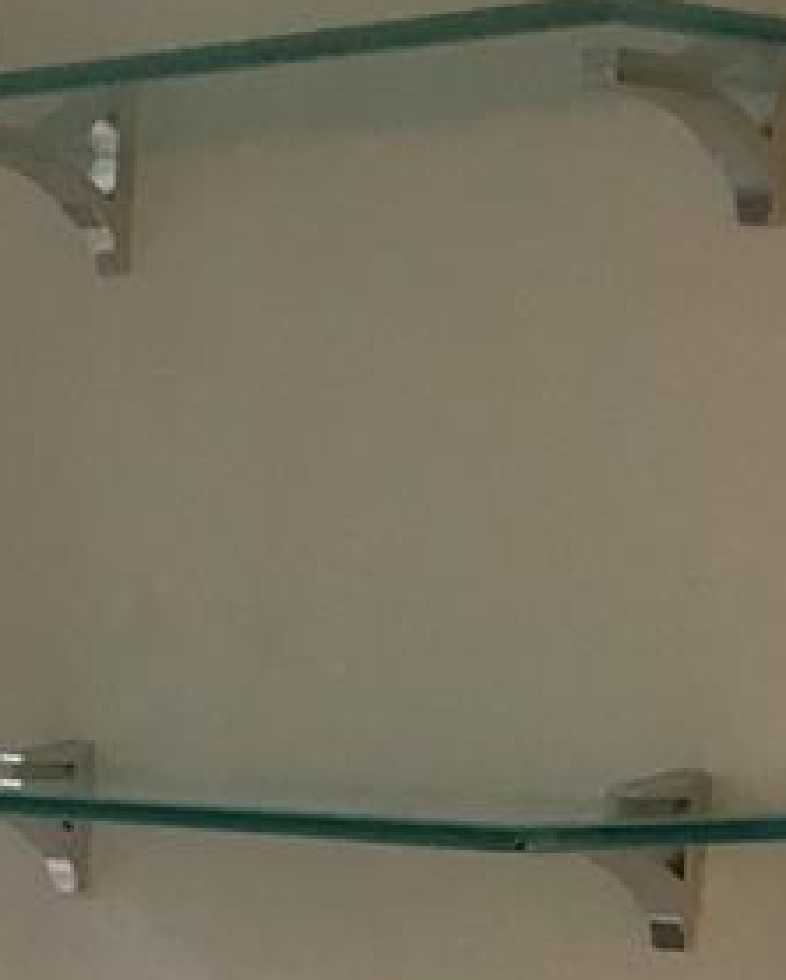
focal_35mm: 122
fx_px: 3542
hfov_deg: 12.3
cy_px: 1727
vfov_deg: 14.1
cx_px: -183
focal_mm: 4.15
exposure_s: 1/30
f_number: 2.2
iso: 25
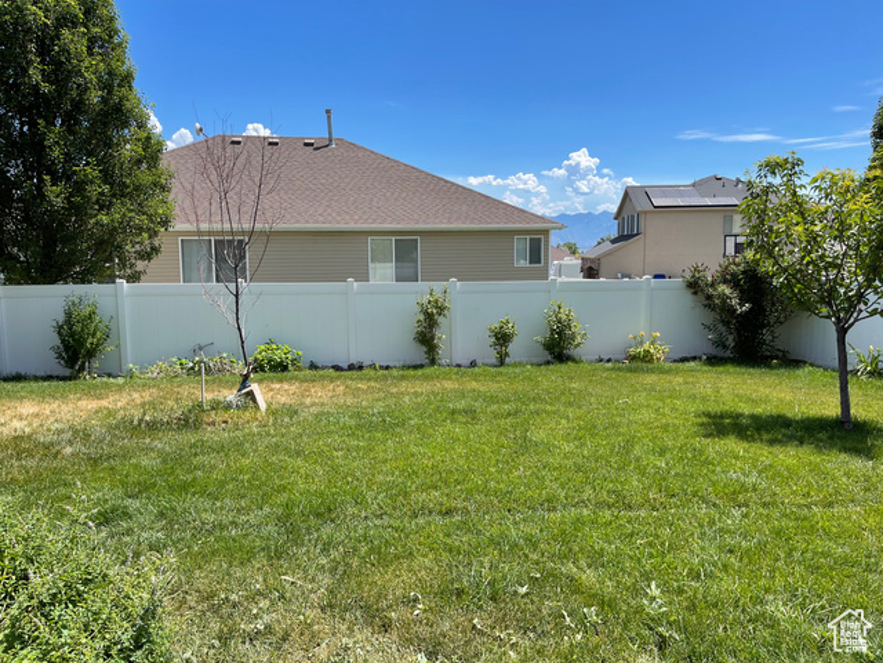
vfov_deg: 53.1
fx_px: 663
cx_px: 442
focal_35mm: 26
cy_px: 332
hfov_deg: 67.3
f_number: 1.6
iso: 32
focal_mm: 5.1
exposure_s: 1/2336
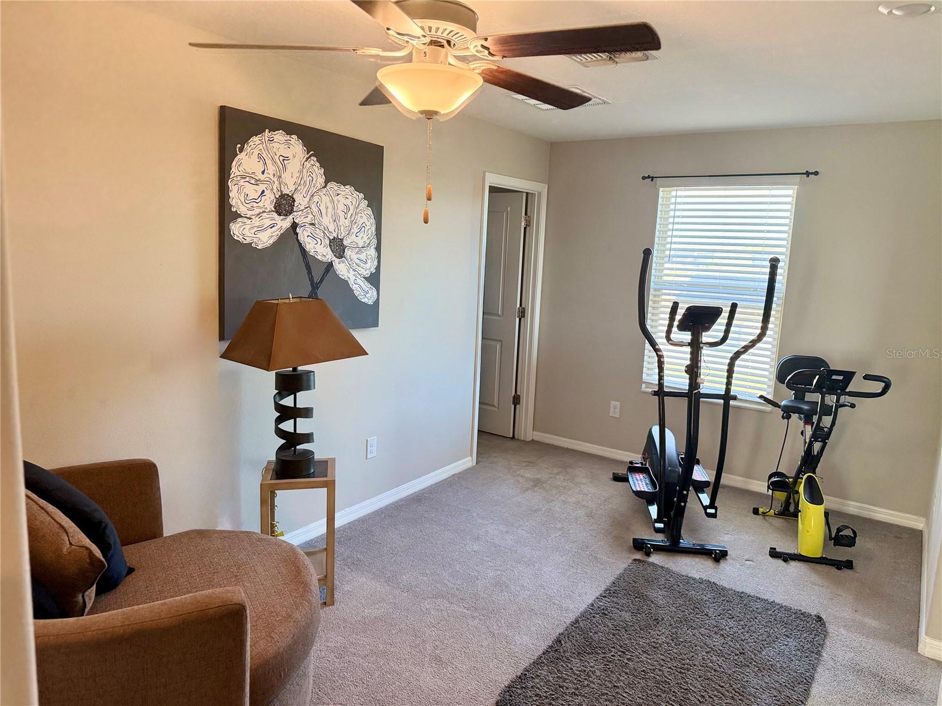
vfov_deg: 56.8
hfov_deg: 71.6
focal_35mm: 24
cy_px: 353
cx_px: 471
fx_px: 653
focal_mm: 6.76
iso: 320
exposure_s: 1/120
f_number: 1.78
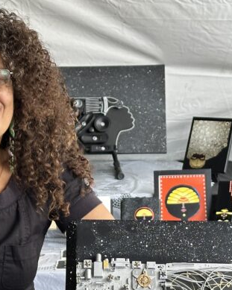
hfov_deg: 13.0
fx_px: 1013
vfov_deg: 16.2
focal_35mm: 118
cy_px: 223
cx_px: 56
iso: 64
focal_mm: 6.86
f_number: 1.78
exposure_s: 1/285
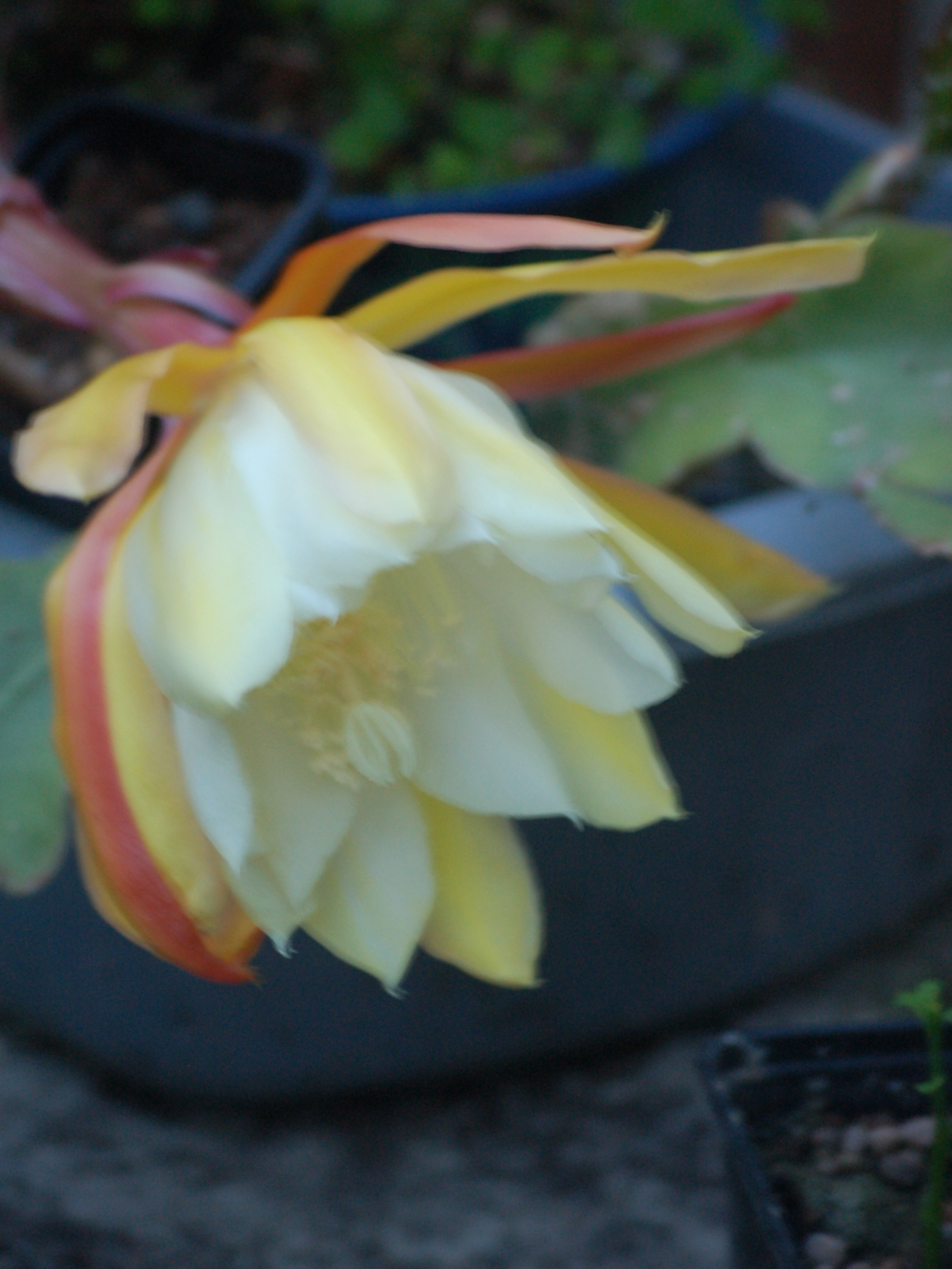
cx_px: 474
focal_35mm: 156
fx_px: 5702
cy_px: 669
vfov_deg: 12.7
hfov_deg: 9.5
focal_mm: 95
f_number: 4.5
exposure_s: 1/5
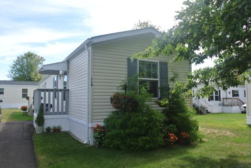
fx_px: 189
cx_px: 126
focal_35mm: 27
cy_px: 84
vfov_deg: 48.2
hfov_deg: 67.3
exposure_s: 1/320
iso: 100
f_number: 4
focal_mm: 10
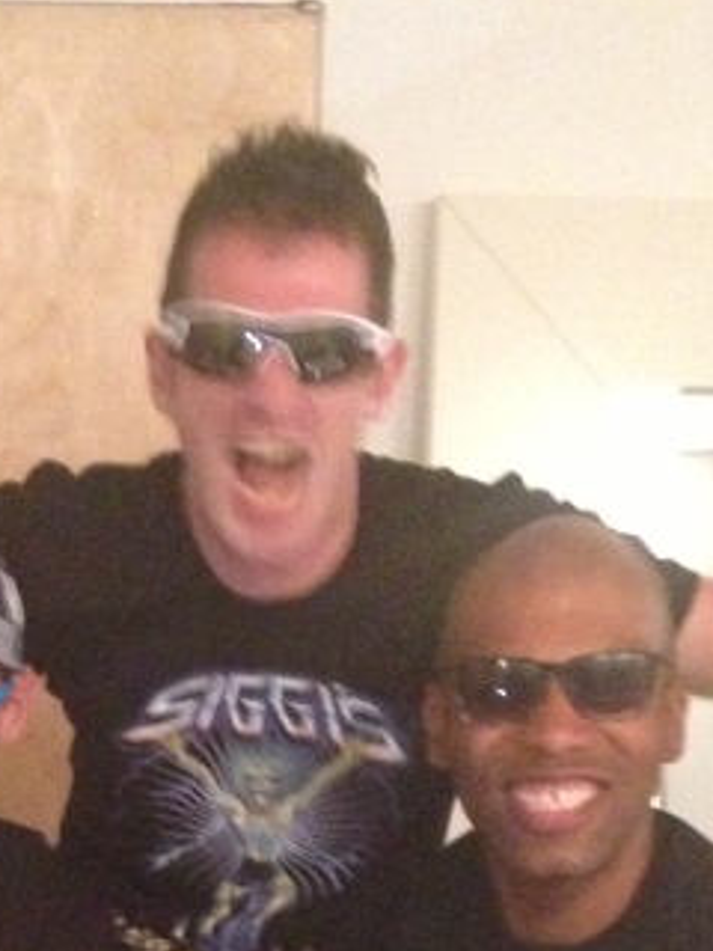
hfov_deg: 14.8
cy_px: 1242
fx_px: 2719
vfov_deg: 18.4
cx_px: 74
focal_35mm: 99
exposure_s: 1/15
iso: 800
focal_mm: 4.13
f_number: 2.4
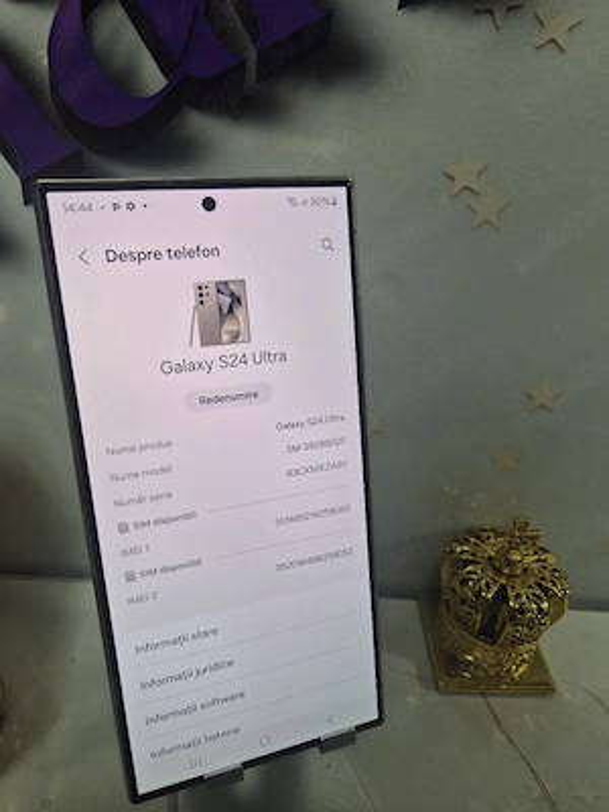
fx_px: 540
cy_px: 406
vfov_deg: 73.9
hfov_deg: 58.9
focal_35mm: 23
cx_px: 304
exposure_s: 1/60.2
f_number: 1.8
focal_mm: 5.4
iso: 125
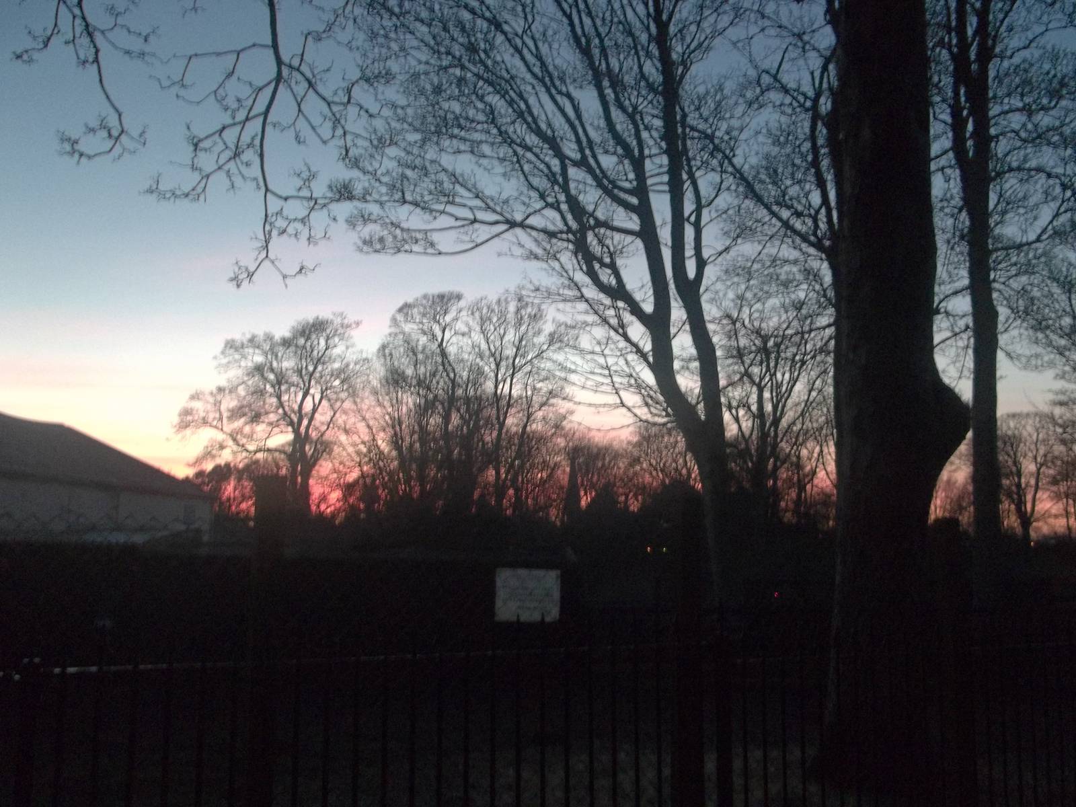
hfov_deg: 55.4
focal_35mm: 33
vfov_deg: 42.9
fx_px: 1026
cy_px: 404
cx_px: 538
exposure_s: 1/15
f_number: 3.3
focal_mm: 5.9
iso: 160
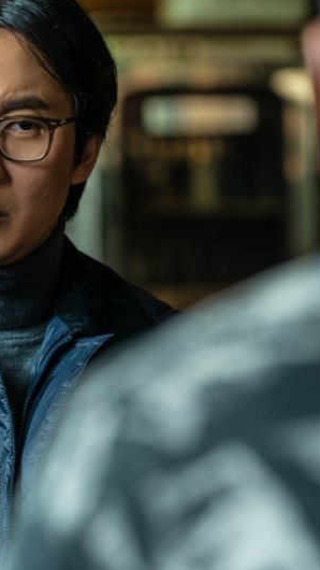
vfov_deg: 9.3
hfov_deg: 5.3
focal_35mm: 231
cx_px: 58
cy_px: 284
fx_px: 3486
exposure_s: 1/200
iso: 1000
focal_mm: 146
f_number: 4.5
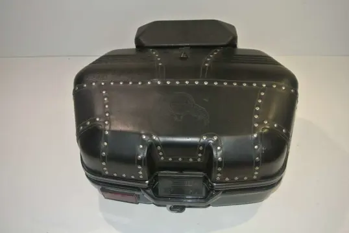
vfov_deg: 42.4
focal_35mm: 31
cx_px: 174
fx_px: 301
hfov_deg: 60.2
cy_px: 116
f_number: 3.8
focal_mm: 11.8
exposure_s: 1/60
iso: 200
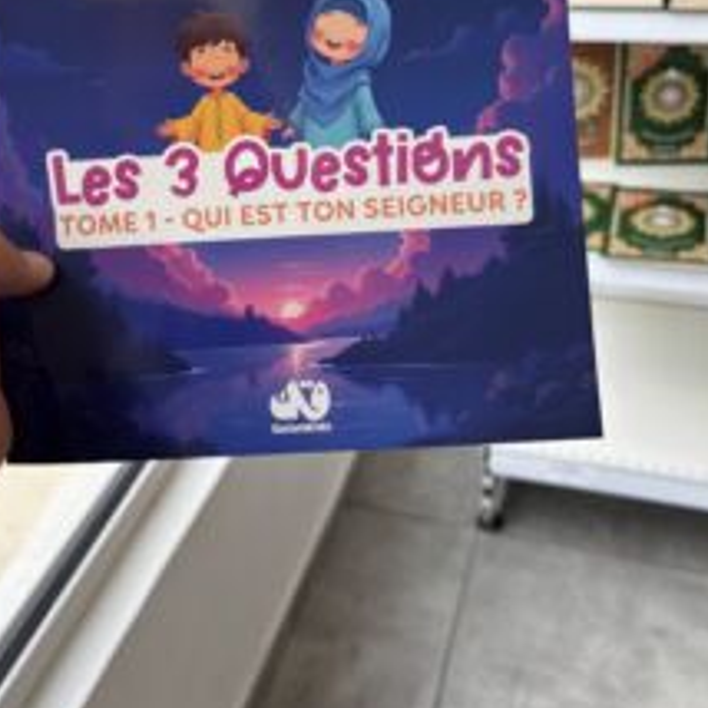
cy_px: 199
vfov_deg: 38.4
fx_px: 995
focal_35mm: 43
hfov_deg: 38.7
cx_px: 238
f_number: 1.6
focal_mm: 5.96
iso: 40
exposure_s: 1/219
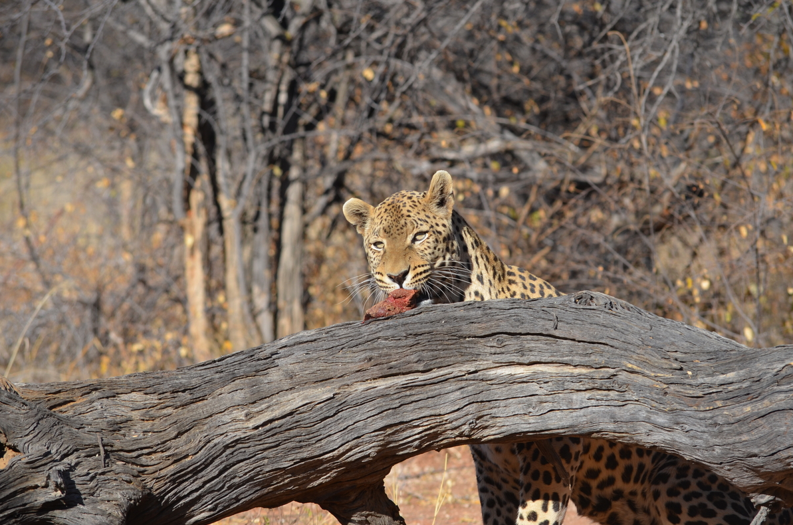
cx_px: 416
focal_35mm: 322
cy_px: 254
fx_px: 7078
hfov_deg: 6.4
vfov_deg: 4.2
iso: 200
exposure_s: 1/640
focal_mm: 200
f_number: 6.3
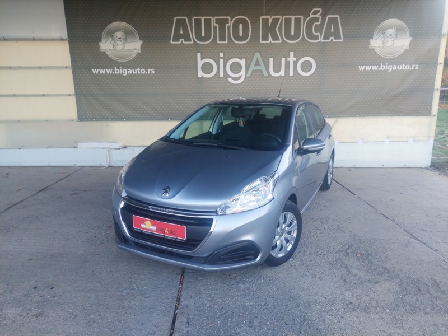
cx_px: 224
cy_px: 168
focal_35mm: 25
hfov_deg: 69.4
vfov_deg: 54.9
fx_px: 324
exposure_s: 1/100
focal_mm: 5.23
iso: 50
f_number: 1.8
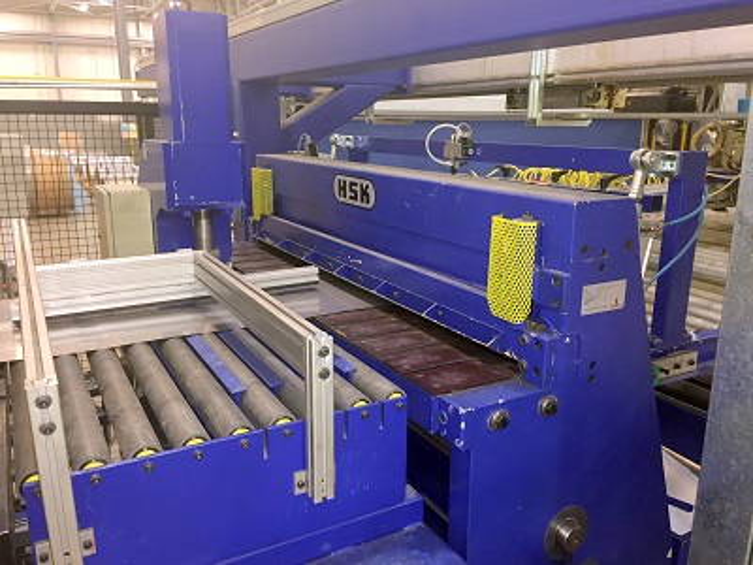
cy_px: 282
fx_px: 631
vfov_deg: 48.2
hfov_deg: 61.7
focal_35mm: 29
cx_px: 376
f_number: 2.2
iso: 160
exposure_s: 1/17
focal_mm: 4.15
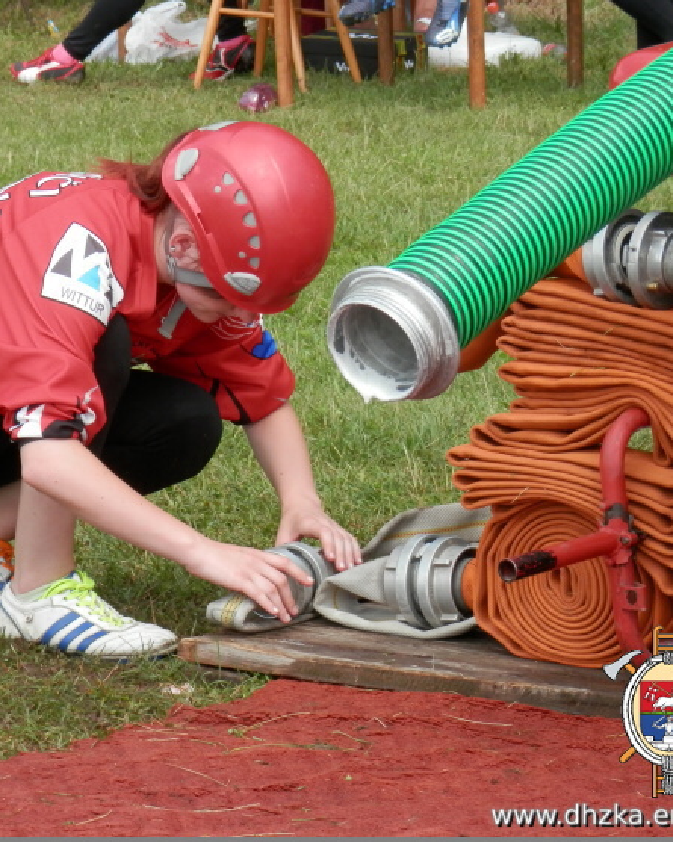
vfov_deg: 8.7
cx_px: 187
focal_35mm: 221
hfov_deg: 7.0
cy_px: 422
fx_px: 5507
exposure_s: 1/160
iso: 125
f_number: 5.7
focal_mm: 30.2
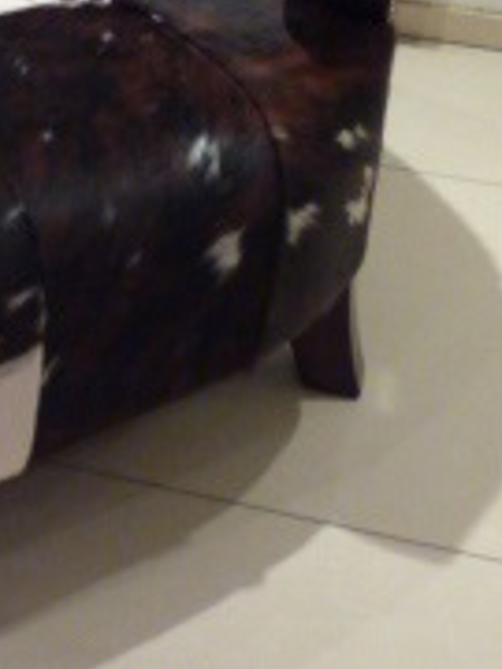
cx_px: -141
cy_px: -178
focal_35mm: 89
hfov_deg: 15.8
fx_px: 1721
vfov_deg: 20.3
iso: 250
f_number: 3.3
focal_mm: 4.1
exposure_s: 1/30
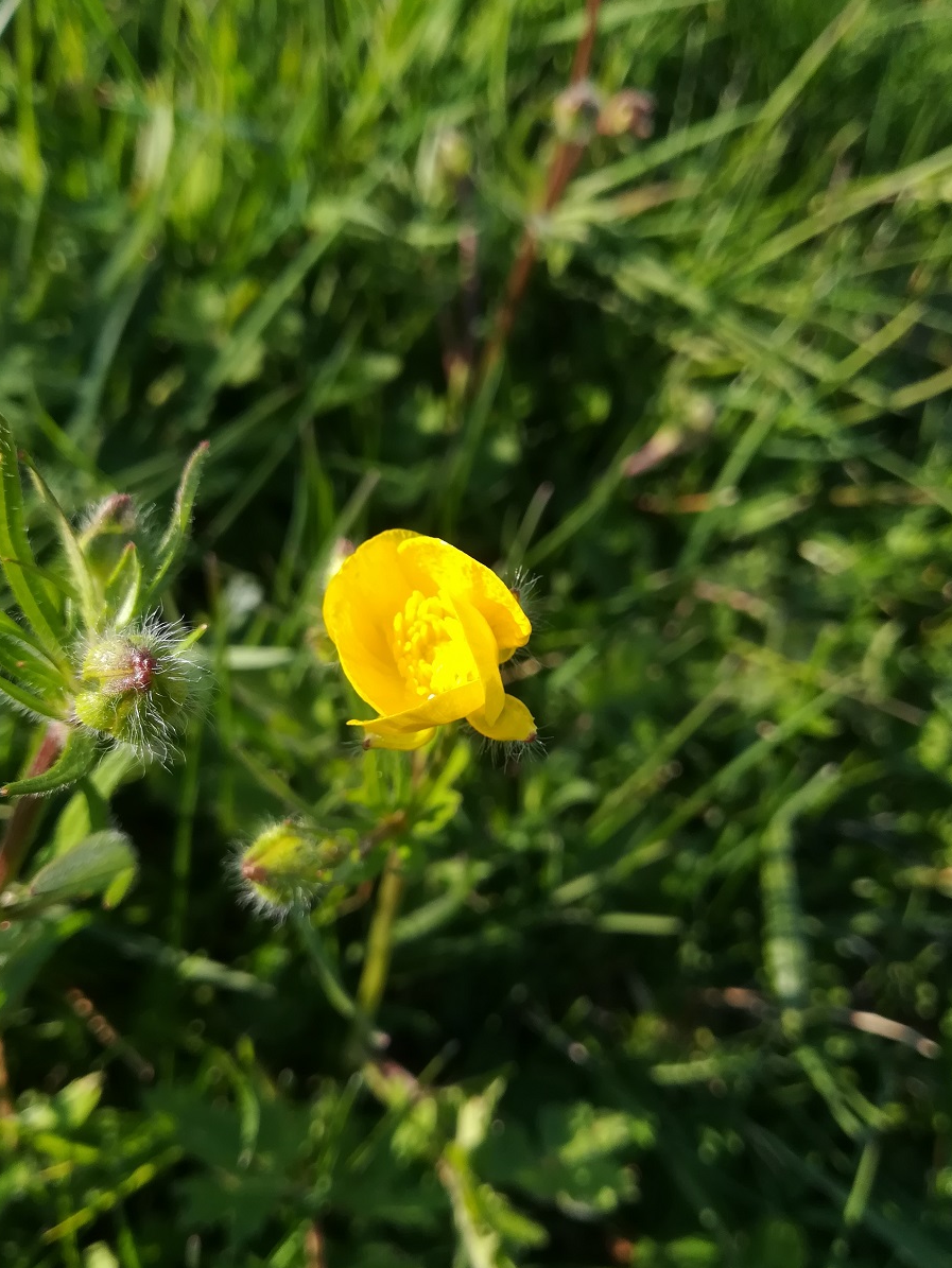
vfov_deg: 61.6
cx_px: 451
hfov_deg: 48.2
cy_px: 671
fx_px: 1063
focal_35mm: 29
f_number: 2.2
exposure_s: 1/409
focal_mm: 3.83
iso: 50
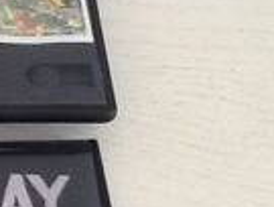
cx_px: -146
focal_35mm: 156
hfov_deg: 12.0
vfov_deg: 9.5
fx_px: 1238
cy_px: 160
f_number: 2.4
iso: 40
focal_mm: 2.03
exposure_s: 1/30
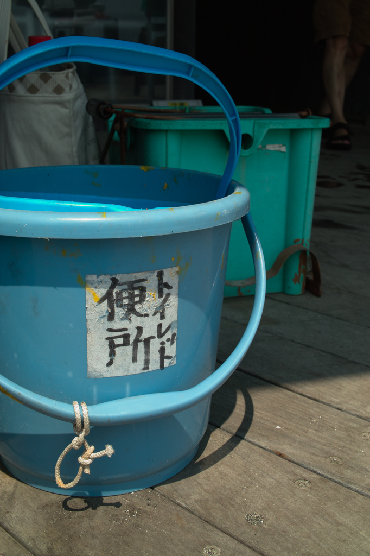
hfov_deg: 32.6
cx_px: 185
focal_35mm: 41
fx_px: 632
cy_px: 278
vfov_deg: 47.4
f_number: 9
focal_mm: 24.2
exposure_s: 1/50
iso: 50
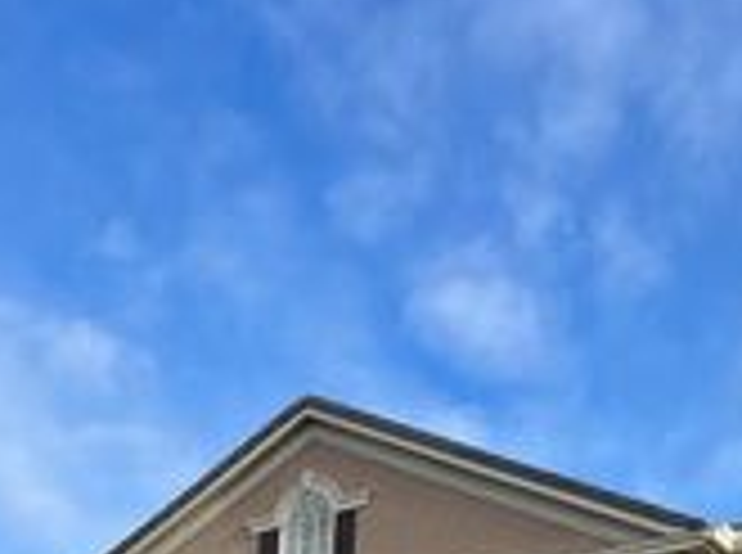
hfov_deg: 24.6
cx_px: 531
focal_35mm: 79
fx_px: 1690
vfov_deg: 17.0
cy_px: 808
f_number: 1.5
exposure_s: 1/2353
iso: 50
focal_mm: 5.7
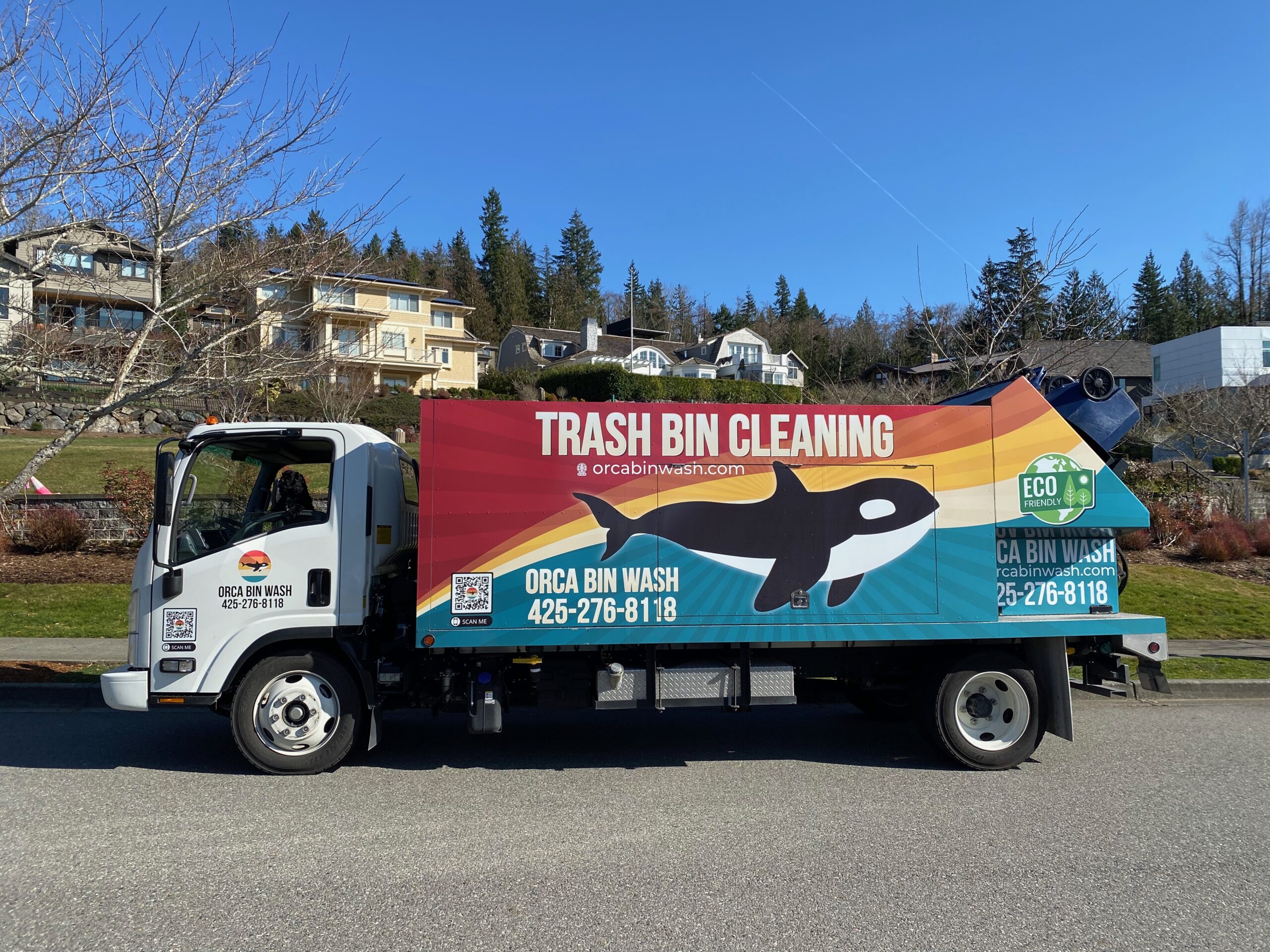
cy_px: 476
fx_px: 954
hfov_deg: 67.3
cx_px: 635
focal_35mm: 26
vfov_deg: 53.1
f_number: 1.8
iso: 32
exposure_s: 1/2183
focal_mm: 4.25
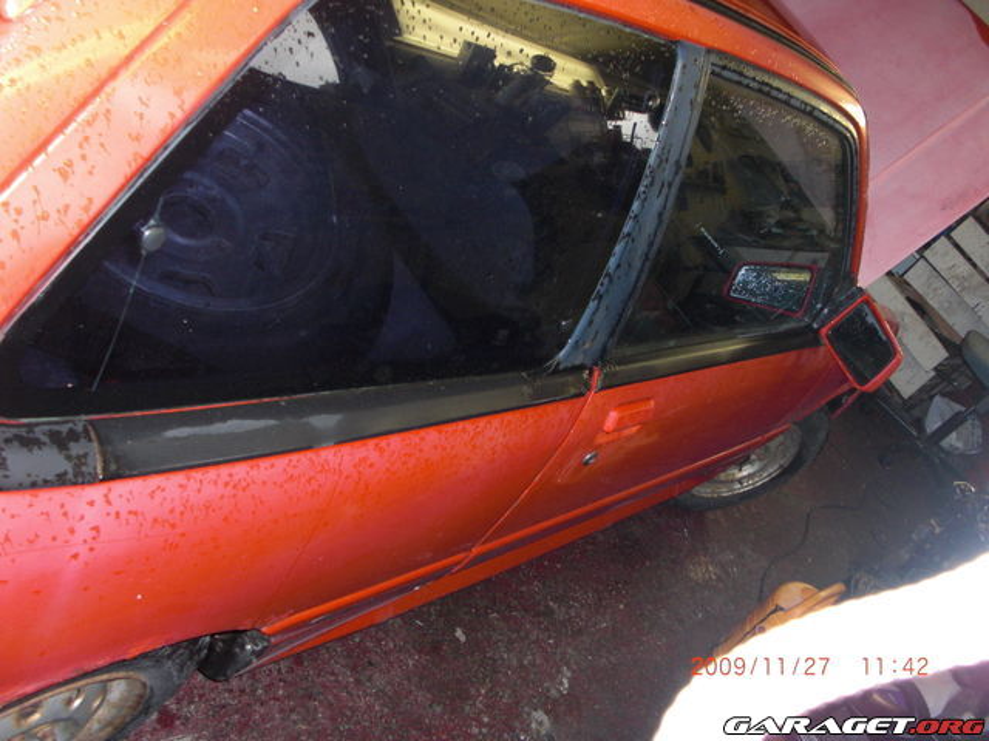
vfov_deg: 39.7
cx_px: 494
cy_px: 370
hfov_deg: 51.4
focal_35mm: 36
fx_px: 1029
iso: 200
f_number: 2.8
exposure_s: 1/60
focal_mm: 6.3
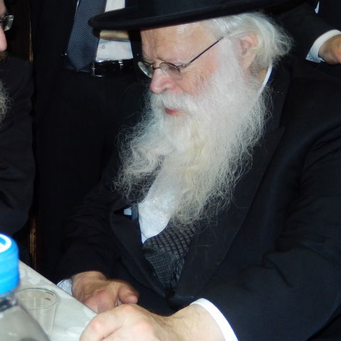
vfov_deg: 26.7
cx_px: 61
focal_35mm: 64
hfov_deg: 26.3
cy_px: 103
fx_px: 713
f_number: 4
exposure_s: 1/30
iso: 200
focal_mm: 6.5
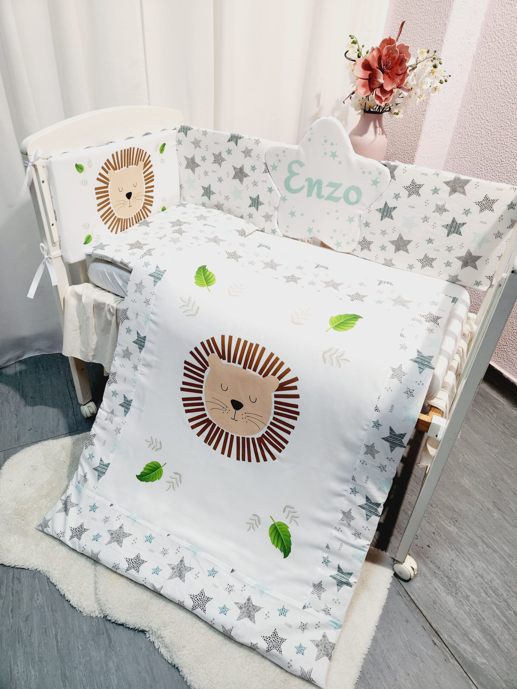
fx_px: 458
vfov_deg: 73.9
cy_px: 344
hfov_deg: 58.9
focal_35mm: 23
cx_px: 258
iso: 64
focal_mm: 5.4
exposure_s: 1/100
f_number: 1.8
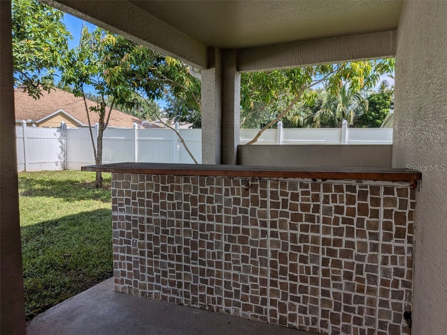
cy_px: 168
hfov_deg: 71.6
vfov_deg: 56.8
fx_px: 310
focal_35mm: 24
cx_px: 224
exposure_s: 1/14085
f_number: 1.7
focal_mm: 4.53
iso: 27
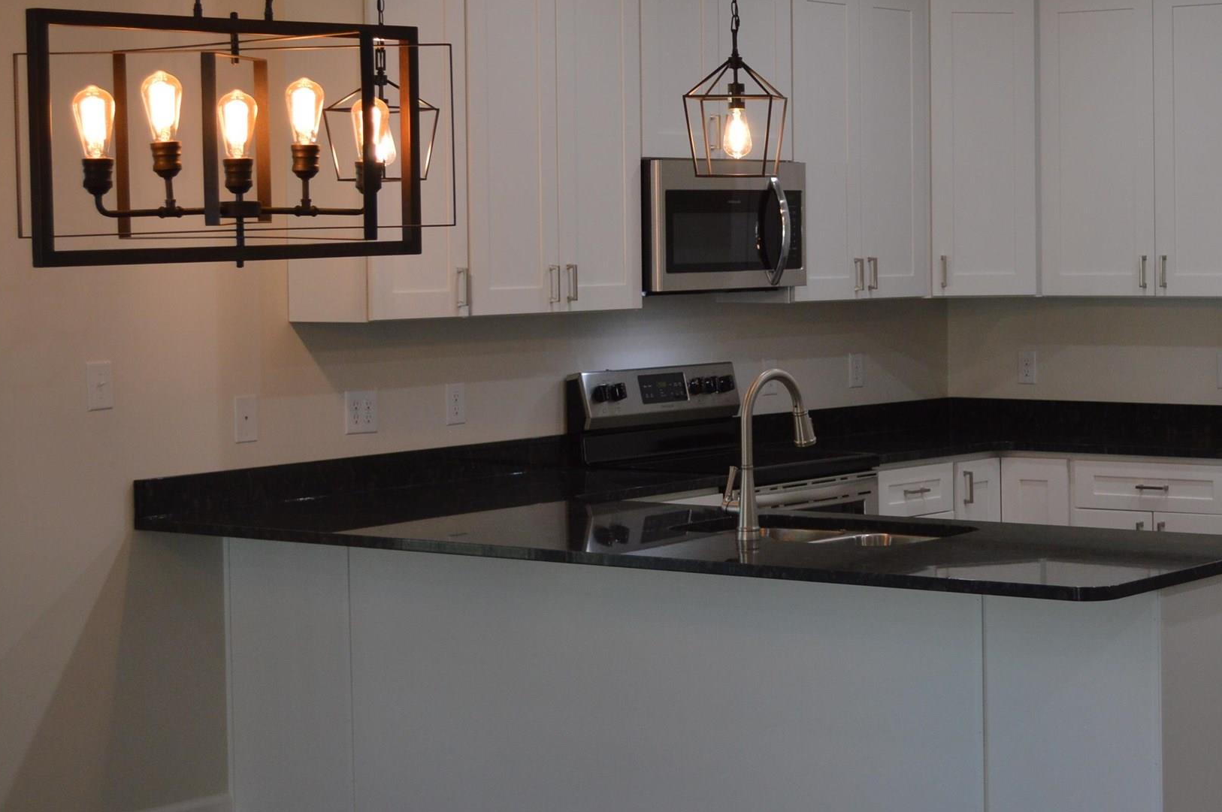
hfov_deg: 23.6
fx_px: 2883
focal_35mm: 85
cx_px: 951
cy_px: 283
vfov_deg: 16.0
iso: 400
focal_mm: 30
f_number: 5
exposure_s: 1/100
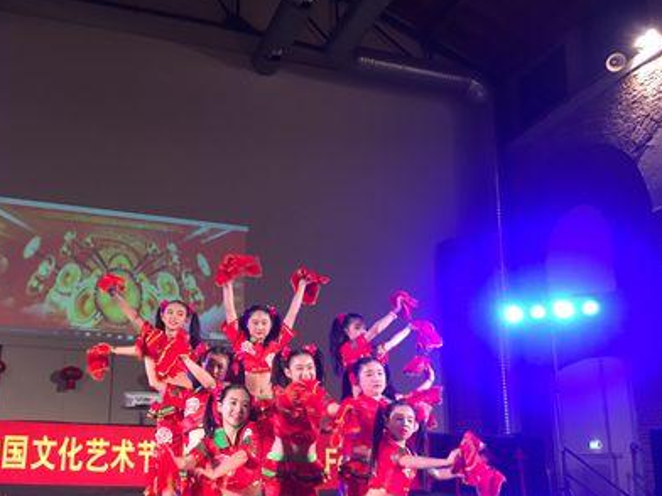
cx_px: 243
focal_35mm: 37
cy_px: 306
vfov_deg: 38.5
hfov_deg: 49.6
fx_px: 708
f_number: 2.2
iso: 80
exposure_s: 1/33
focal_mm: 4.15
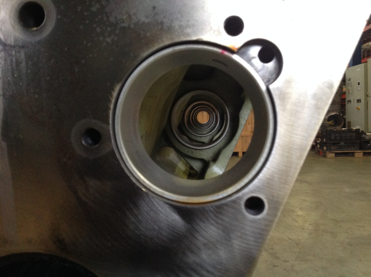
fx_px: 375
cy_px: 138
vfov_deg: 40.6
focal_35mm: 35
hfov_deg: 52.7
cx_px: 186
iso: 320
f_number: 2.4
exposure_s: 1/15
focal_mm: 4.28
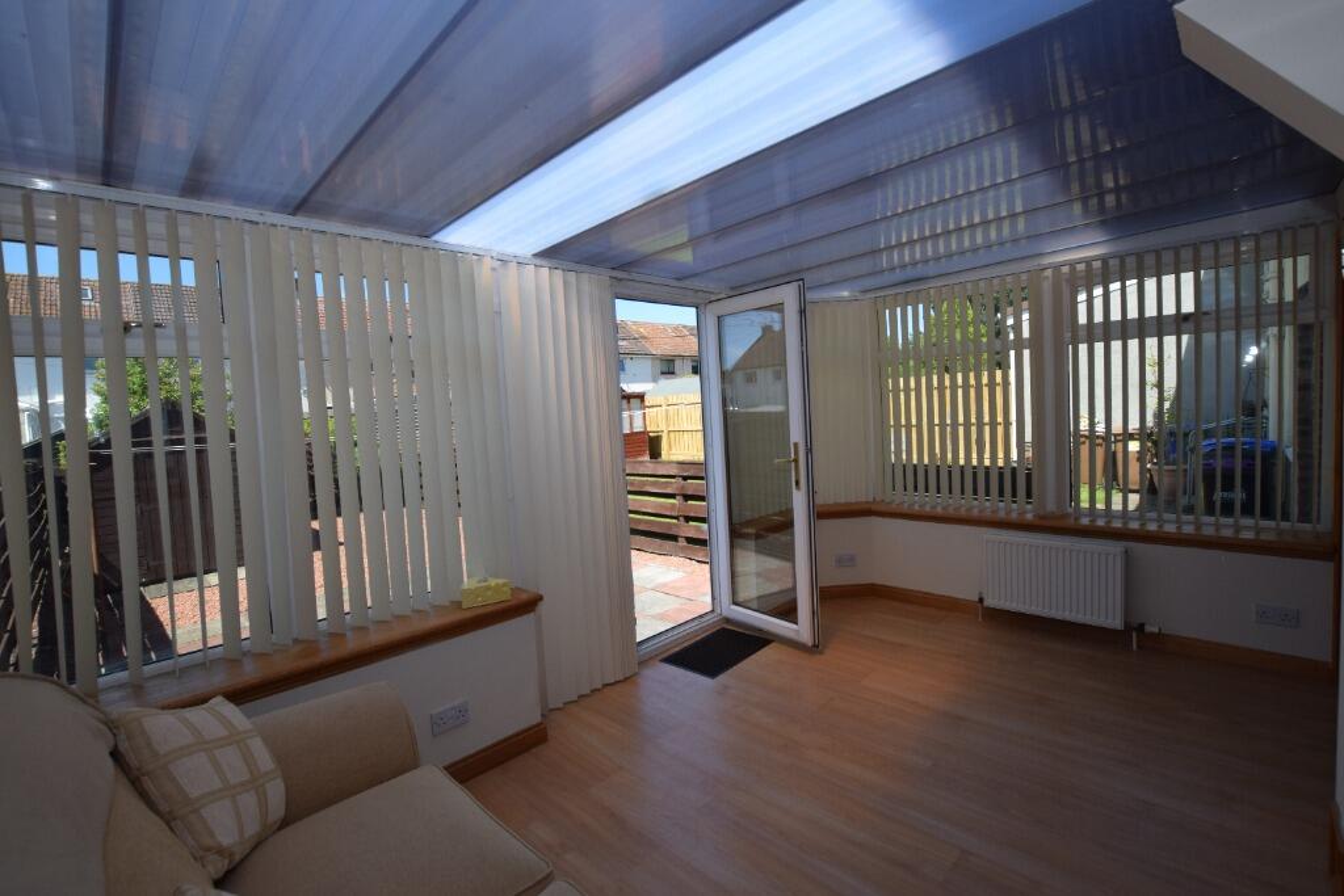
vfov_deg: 77.3
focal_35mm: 15
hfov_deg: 100.4
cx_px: 672
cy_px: 448
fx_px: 560
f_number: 8
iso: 320
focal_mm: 10
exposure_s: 1/250
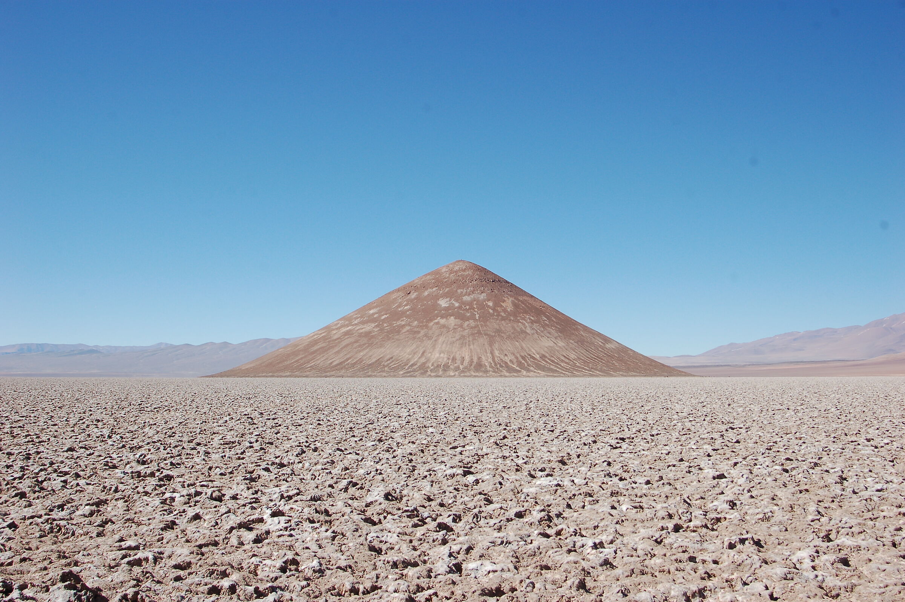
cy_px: 301
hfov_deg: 49.6
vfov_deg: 34.2
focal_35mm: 39
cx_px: 452
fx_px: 980
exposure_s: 1/320
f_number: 10
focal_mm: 26
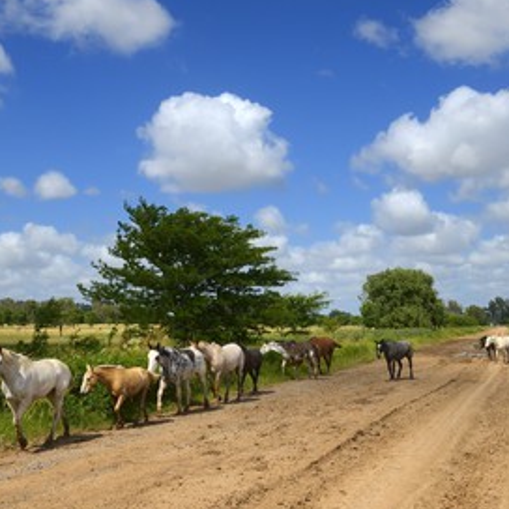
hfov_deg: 40.0
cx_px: 284
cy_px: 256
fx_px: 699
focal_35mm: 42
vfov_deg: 40.0
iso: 200
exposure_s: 1/640
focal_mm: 32
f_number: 10
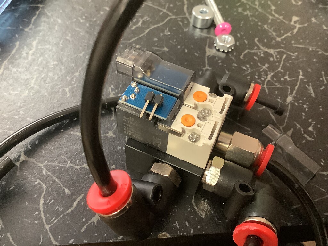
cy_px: 123
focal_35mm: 31
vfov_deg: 45.4
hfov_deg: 58.4
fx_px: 294
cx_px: 164
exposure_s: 1/40
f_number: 2.4
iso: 400
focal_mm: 3.3
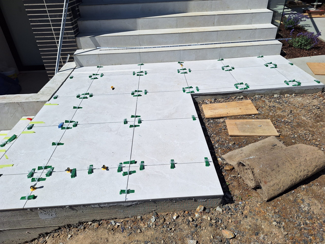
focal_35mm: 23
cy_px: 122
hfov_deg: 73.9
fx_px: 216
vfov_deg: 58.9
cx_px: 162
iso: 40
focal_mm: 5.54
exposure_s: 1/5291
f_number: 1.8
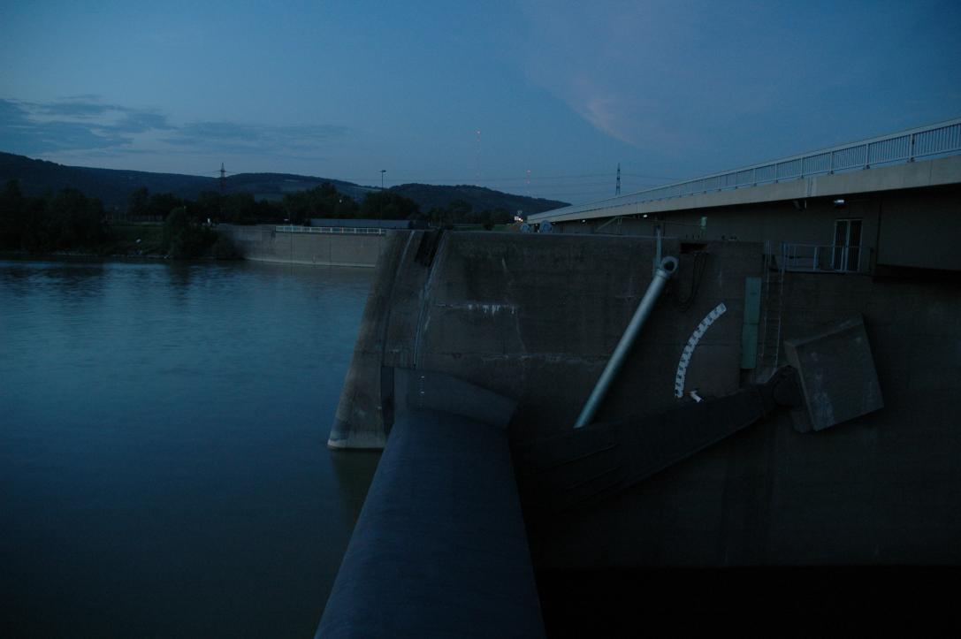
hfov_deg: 67.4
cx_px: 480
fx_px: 720
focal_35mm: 27
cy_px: 320
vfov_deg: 47.9
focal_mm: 18
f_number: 3.5
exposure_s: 1.3
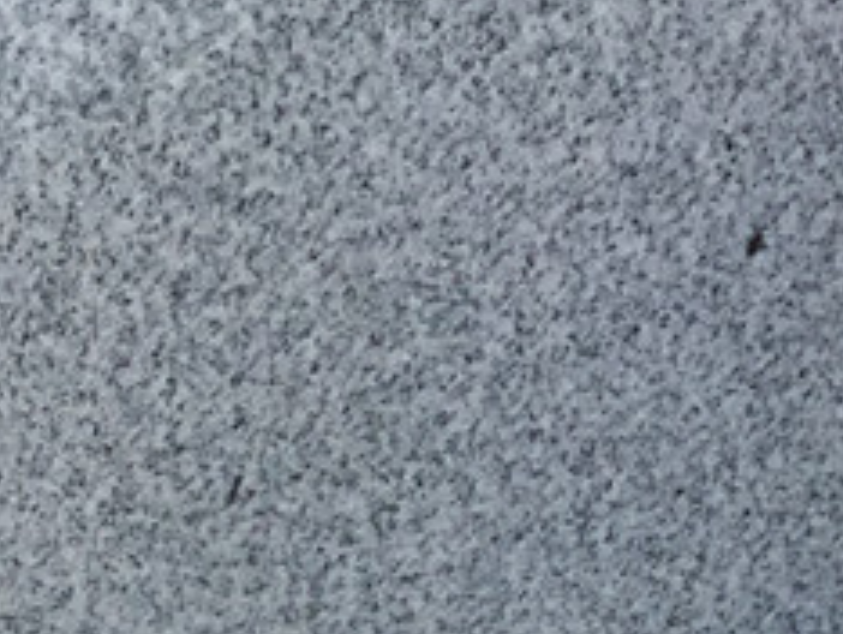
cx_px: -321
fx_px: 2901
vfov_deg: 11.5
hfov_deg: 15.5
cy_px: 1169
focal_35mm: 119
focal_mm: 3.3
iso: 25
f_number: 2.4
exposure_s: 1/570
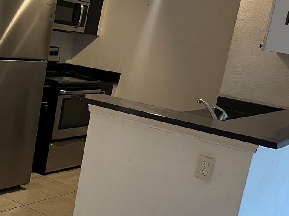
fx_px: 492
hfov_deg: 29.1
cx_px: -40
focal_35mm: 59
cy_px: 114
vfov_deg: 24.8
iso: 160
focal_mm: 5.1
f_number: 1.6
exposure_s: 1/60
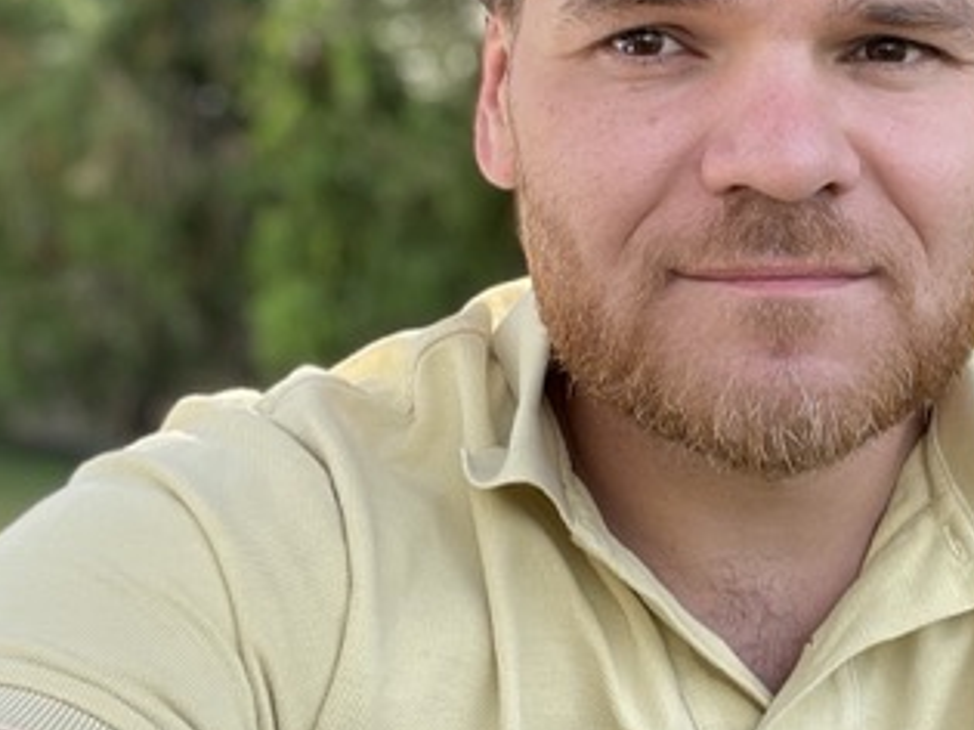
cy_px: 251
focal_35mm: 61
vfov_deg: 23.9
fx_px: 1716
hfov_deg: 30.4
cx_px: 866
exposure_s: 1/121
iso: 32
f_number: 2.2
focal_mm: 2.71
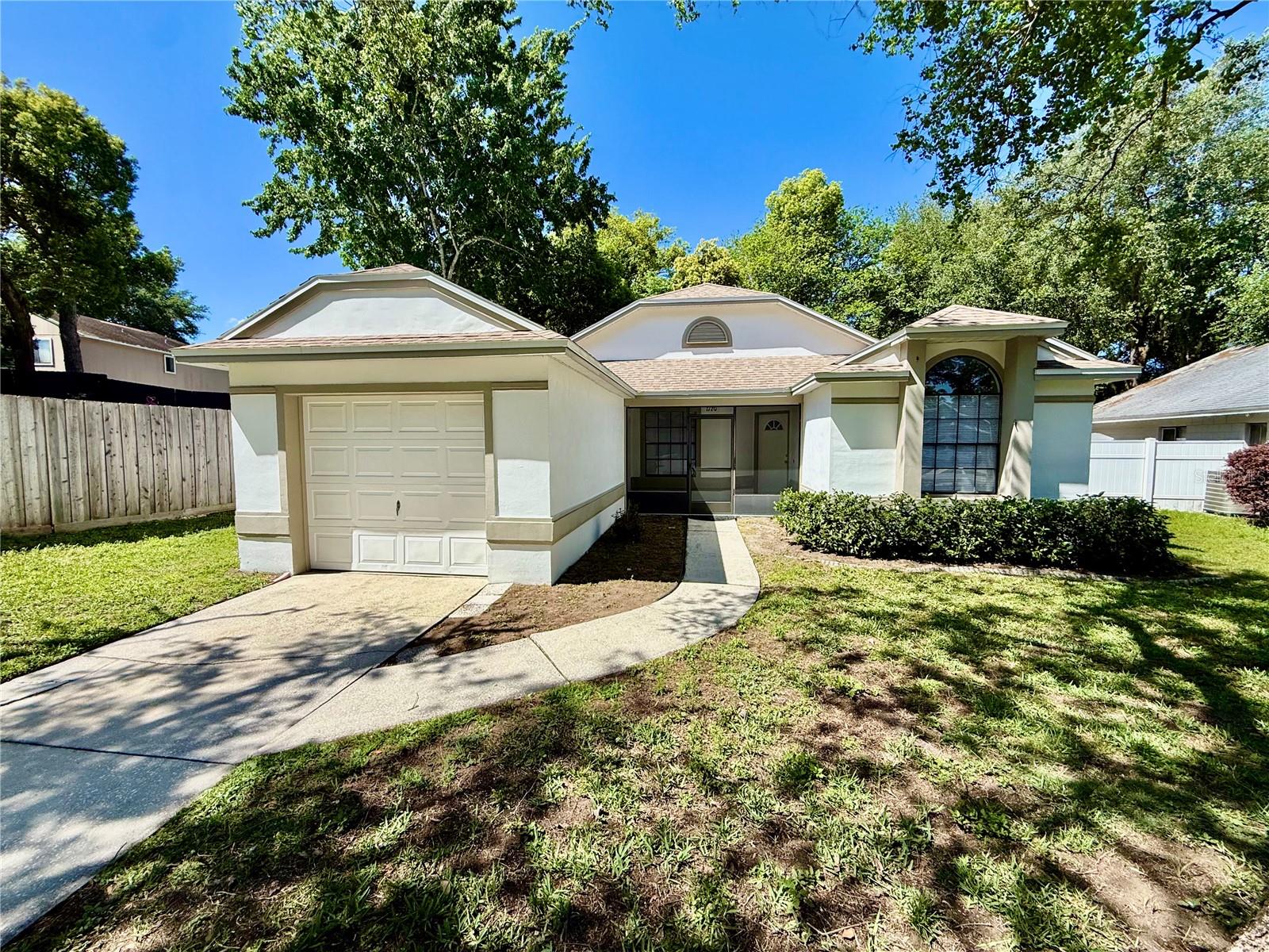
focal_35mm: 14
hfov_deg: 102.1
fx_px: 513
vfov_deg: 85.7
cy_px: 476
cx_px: 634
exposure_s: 1/1698
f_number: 2.2
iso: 50
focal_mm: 2.22
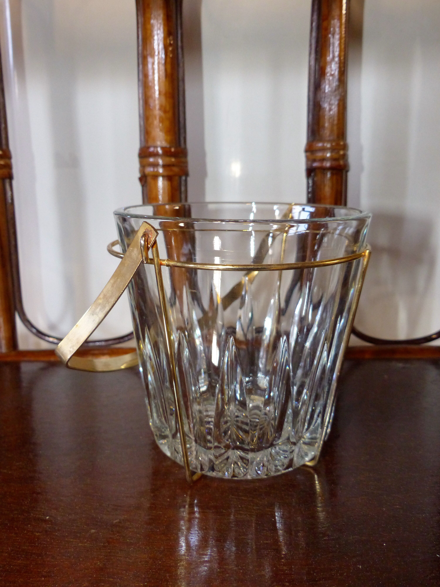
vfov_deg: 60.0
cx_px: 220
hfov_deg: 46.8
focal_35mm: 30
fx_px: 508
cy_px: 294
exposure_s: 1/60
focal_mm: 5.4
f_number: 2.8
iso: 400
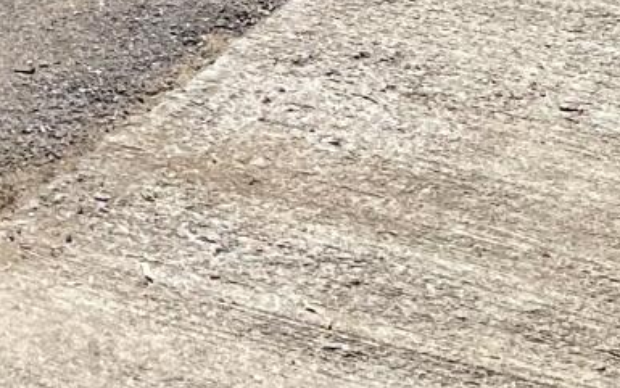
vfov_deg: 8.7
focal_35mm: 143
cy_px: -357
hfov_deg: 13.5
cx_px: -405
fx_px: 2417
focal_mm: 5.1
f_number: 1.6
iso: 32
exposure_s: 1/2857
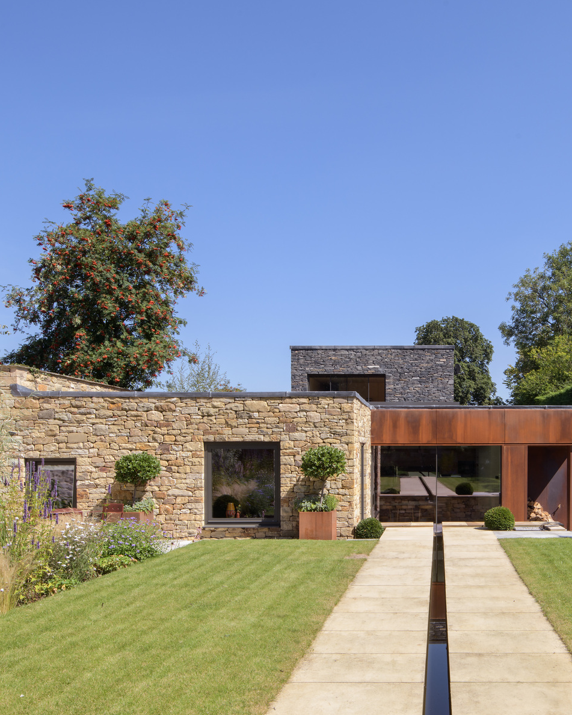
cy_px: 398
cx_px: 435
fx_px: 635
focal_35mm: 30
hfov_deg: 46.6
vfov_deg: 58.6
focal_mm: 19
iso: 160
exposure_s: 1/80
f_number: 14
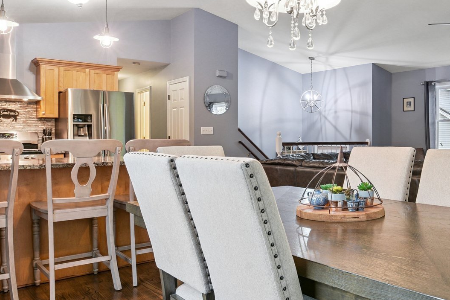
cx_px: 326
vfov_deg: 40.0
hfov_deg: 55.0
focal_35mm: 33
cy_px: 145
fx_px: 412
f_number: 11
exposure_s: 1/4
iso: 400
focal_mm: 17
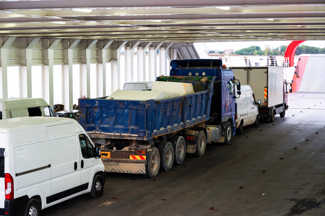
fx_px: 632
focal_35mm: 70
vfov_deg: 19.4
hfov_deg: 28.9
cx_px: 162
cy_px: 108
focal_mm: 70
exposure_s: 1/13
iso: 200
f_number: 8
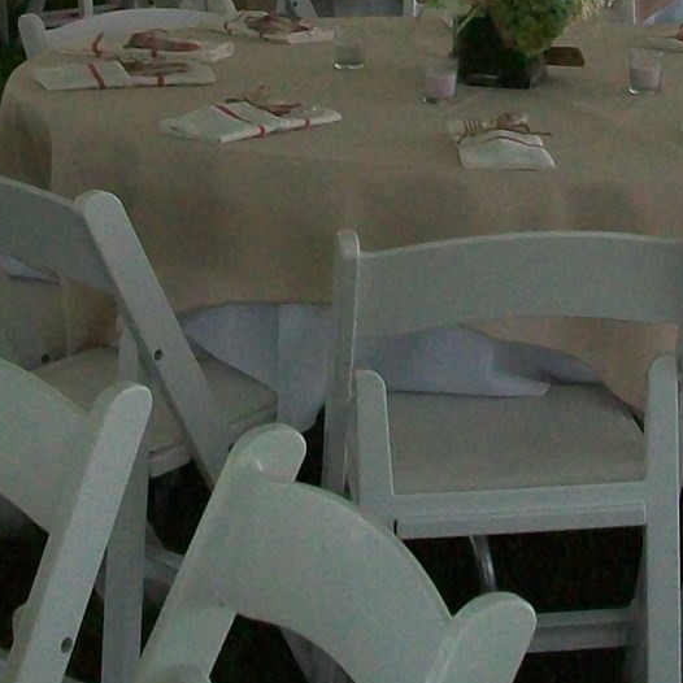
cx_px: 416
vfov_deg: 14.2
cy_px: -243
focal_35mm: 117
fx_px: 2612
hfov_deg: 14.9
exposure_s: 1/60
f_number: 2.8
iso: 160
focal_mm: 5.7
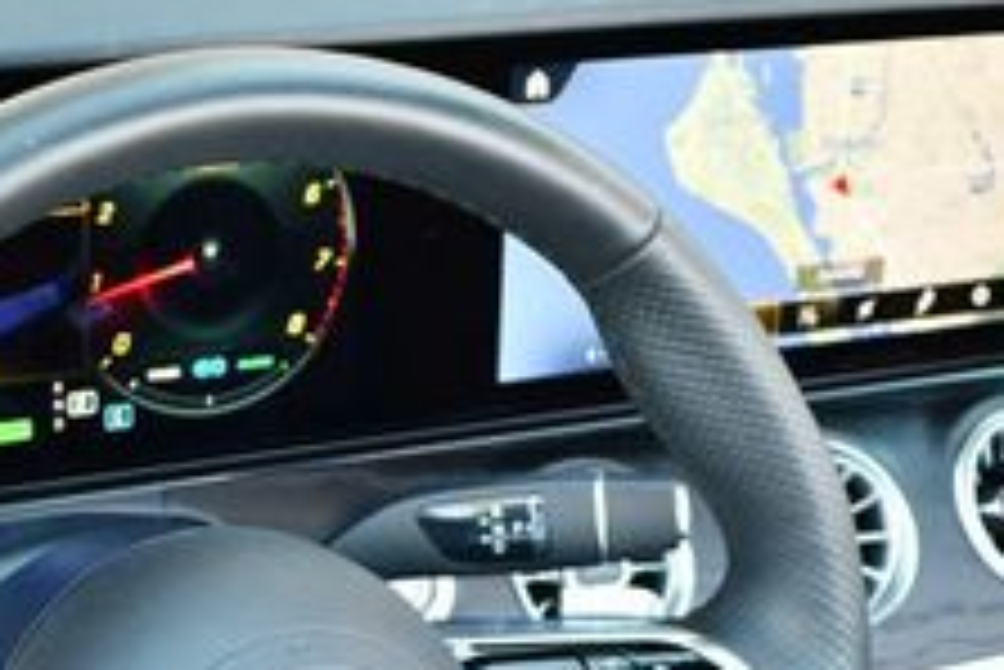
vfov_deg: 11.7
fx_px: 3209
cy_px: 769
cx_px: 455
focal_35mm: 115
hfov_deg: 17.8
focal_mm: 20
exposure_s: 1/160
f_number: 3.8
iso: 800
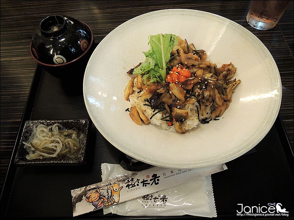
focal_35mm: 24
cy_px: 110
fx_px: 204
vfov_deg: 56.8
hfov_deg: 71.6
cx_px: 147
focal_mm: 4.3
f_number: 2.8
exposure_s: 1/30
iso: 360
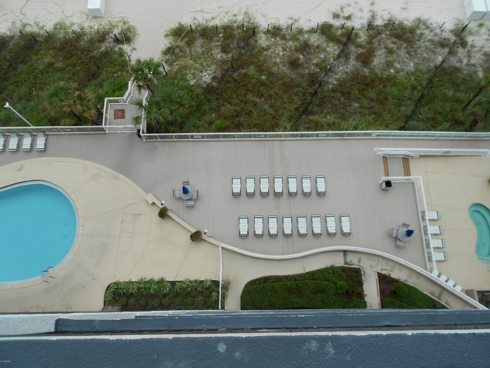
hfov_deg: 65.3
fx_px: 382
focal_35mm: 27
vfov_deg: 51.4
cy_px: 182
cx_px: 251
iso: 80
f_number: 3.2
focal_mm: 4.6
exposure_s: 1/400
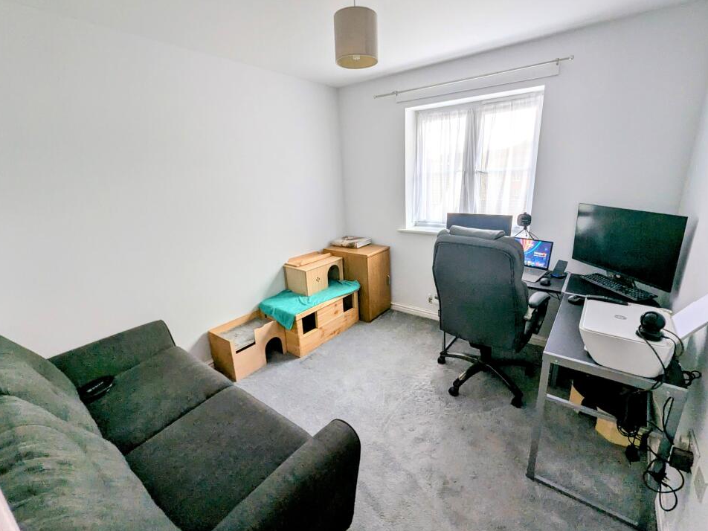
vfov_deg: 85.7
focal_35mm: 14
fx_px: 286
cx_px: 360
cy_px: 261
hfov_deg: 102.1
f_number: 2.2
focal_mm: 1.95
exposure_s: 1/43.9
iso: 83
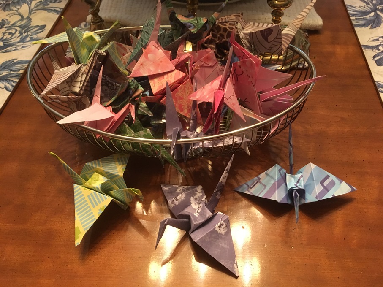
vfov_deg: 48.2
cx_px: 192
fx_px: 321
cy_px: 144
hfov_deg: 61.7
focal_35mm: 29
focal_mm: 4.15
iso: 200
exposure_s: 1/15
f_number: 2.2
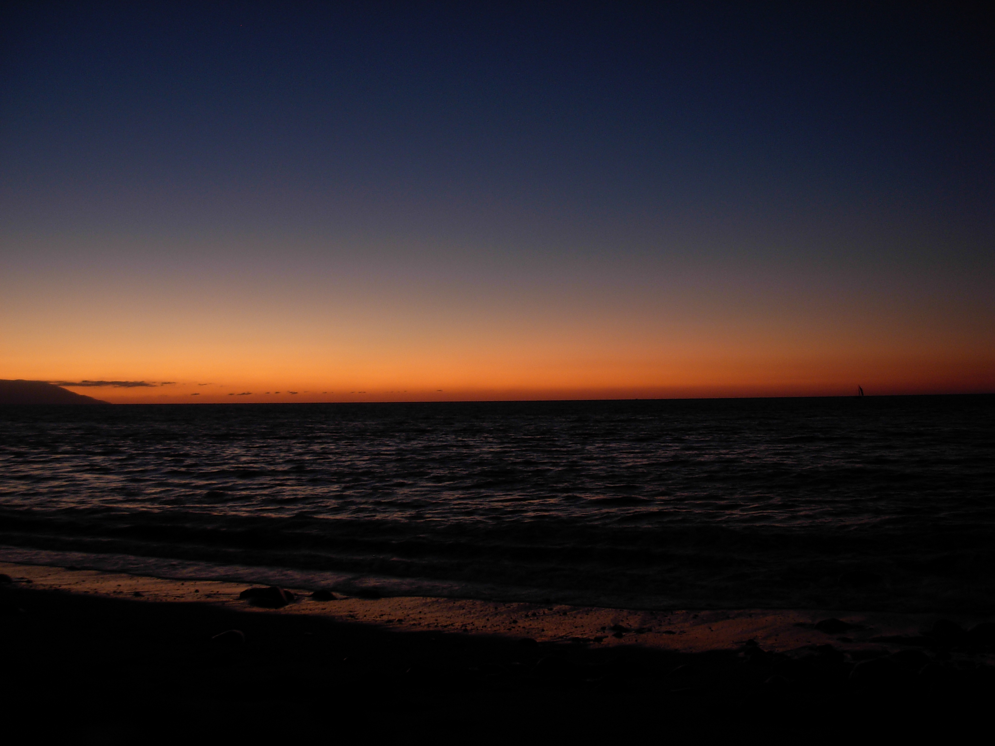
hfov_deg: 49.0
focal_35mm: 38
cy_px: 373
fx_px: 1092
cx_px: 498
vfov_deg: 37.7
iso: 79
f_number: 2.9
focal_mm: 6.3
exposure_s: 1/8
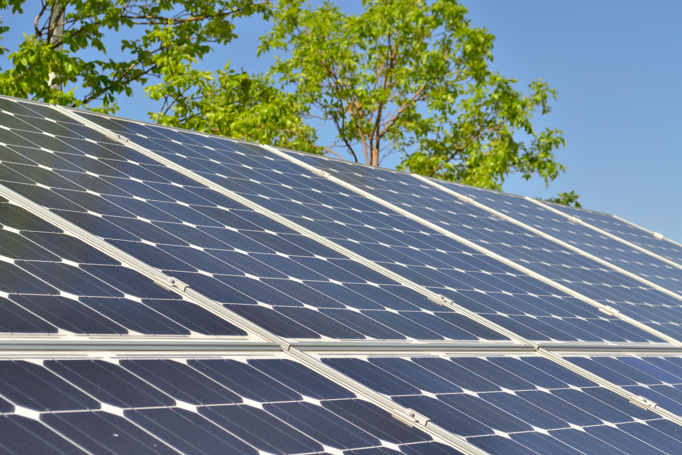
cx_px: 341
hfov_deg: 24.6
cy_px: 228
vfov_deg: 16.6
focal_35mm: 82
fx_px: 1563
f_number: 10
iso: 100
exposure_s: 1/250
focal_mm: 55
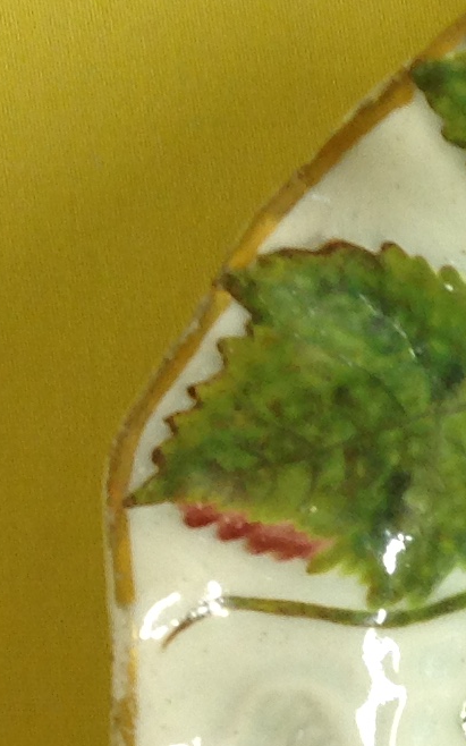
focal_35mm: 146
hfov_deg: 8.2
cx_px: 1183
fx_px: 2968
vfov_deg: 14.1
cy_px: 735
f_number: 2.4
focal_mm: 4.28
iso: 50
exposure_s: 1/30
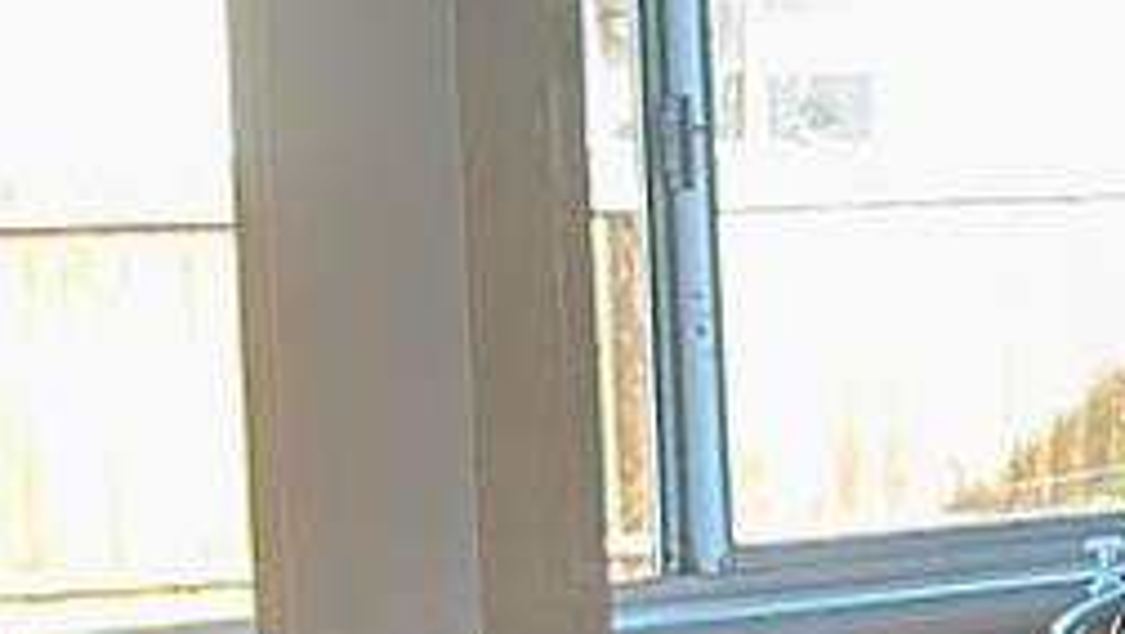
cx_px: 2701
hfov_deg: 8.6
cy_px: 855
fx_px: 6774
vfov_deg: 5.3
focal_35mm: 227
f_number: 1.78
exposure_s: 1/62
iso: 125
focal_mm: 6.76
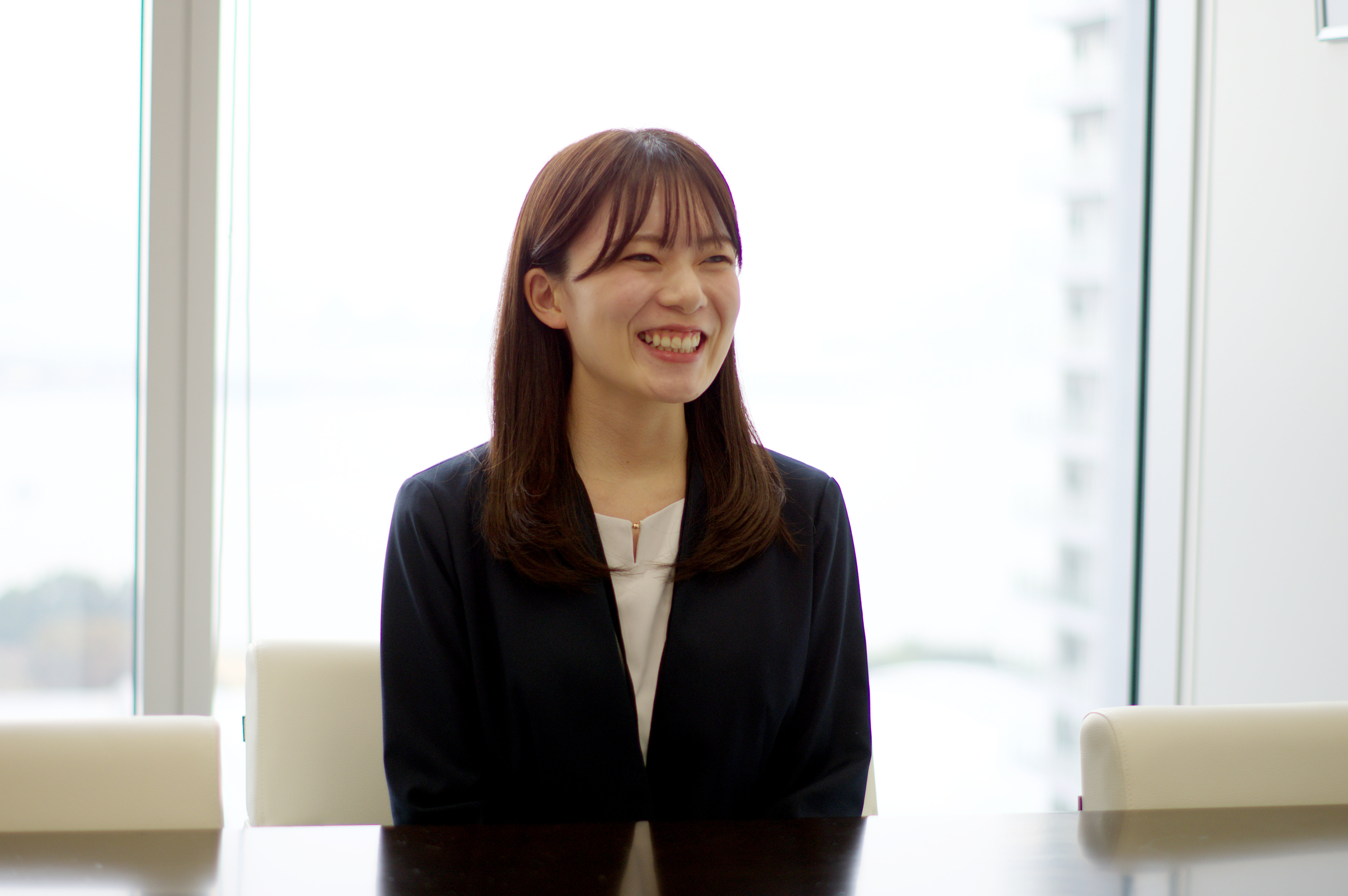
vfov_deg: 18.1
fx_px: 2806
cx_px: 674
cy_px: 448
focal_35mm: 75
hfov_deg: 27.0
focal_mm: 50
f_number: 1.8
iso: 250
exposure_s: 1/200
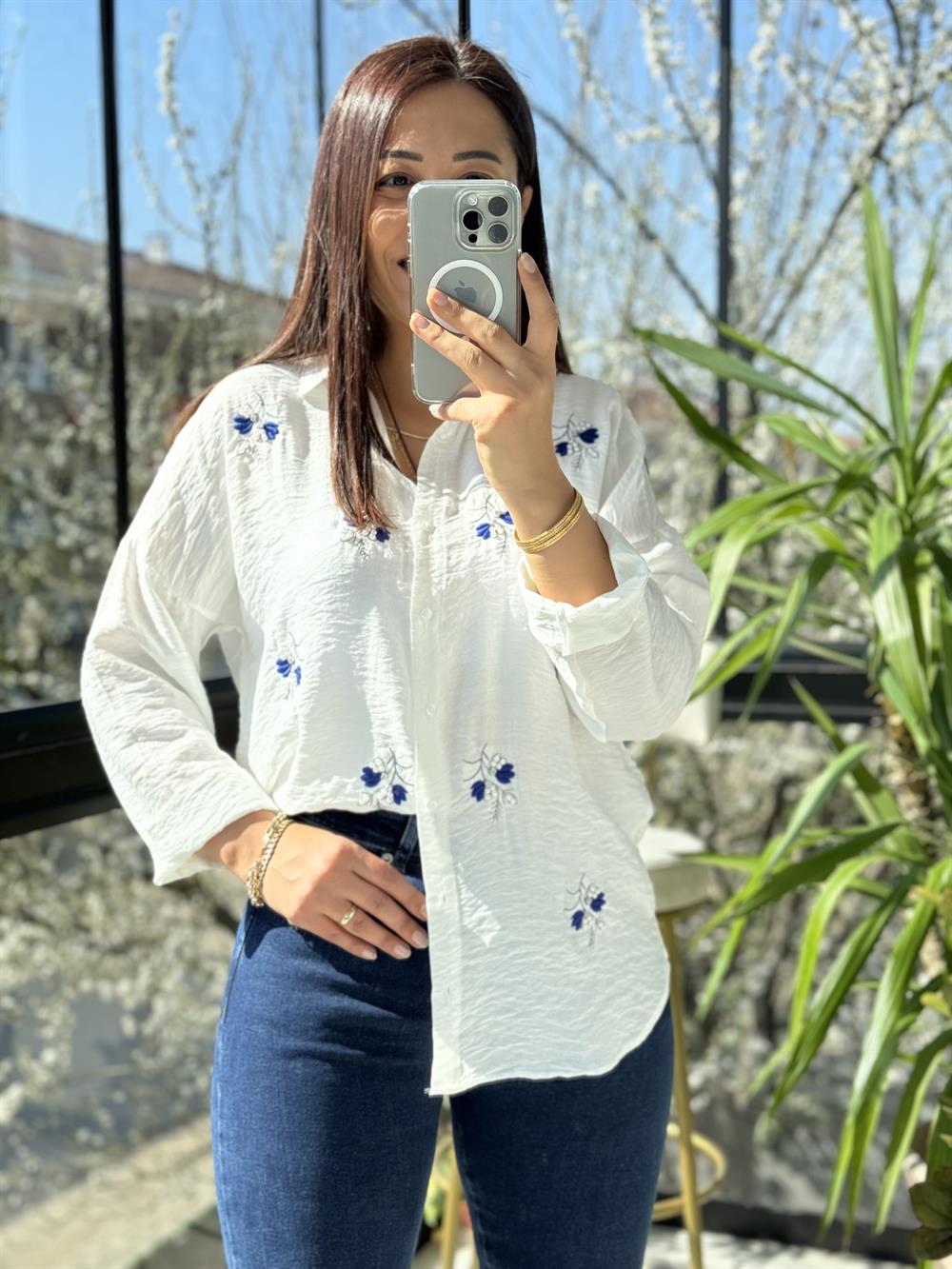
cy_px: 634
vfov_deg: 39.7
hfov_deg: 30.3
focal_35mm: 48
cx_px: 476
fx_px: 1760
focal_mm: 6.86
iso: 64
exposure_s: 1/854
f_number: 1.78
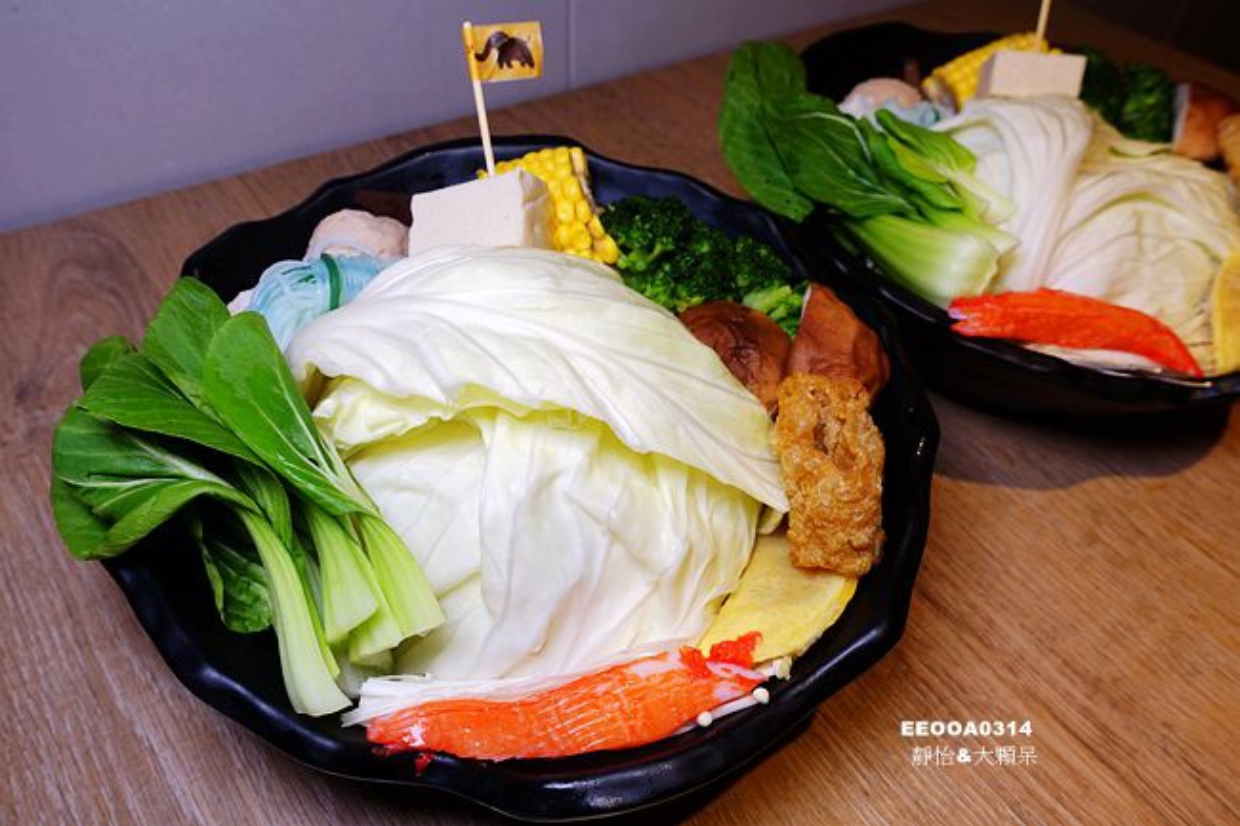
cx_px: 620
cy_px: 413
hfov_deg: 73.8
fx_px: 826
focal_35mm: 24
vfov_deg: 53.1
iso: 125
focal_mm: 8.8
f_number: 3.5
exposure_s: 1/80
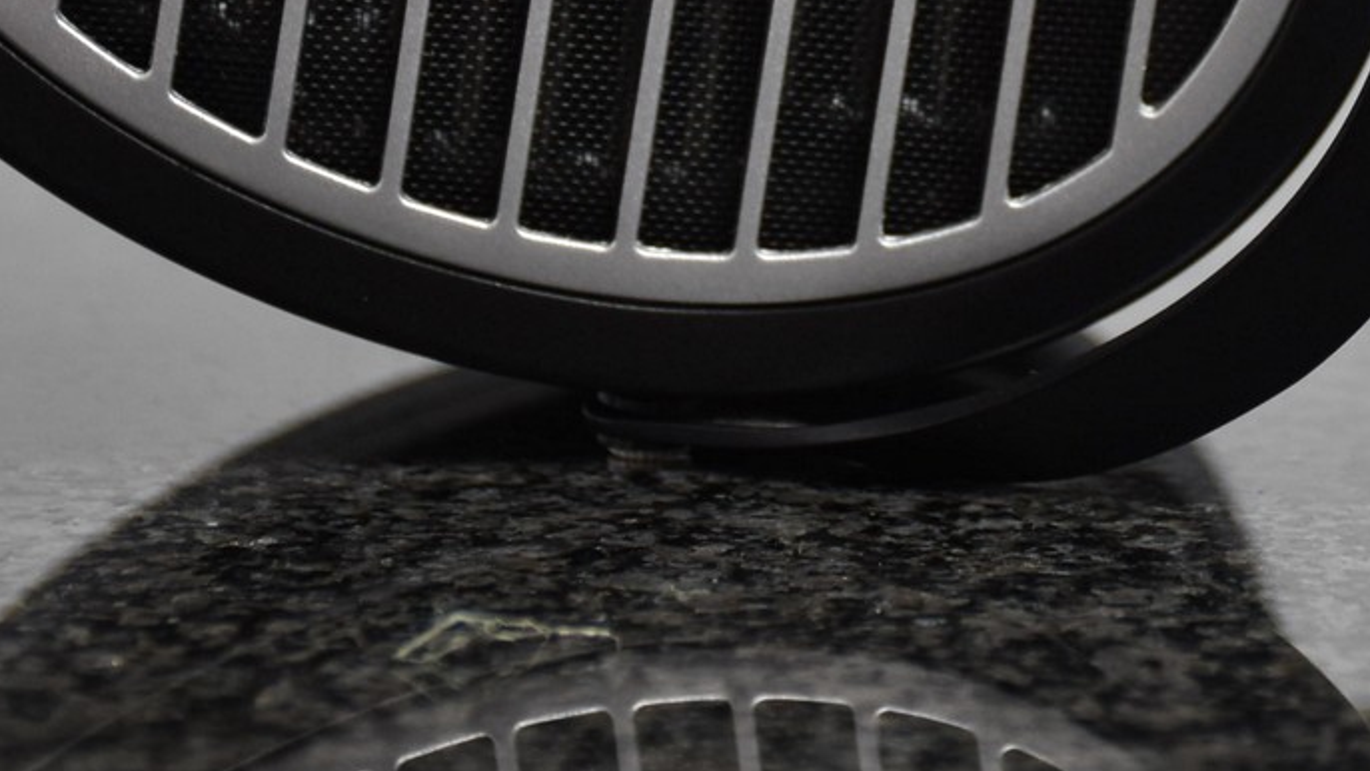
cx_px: 1140
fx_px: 7484
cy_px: -296
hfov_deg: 10.4
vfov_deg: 5.8
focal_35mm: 206
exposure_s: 1/60
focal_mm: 50
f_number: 4.8
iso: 400
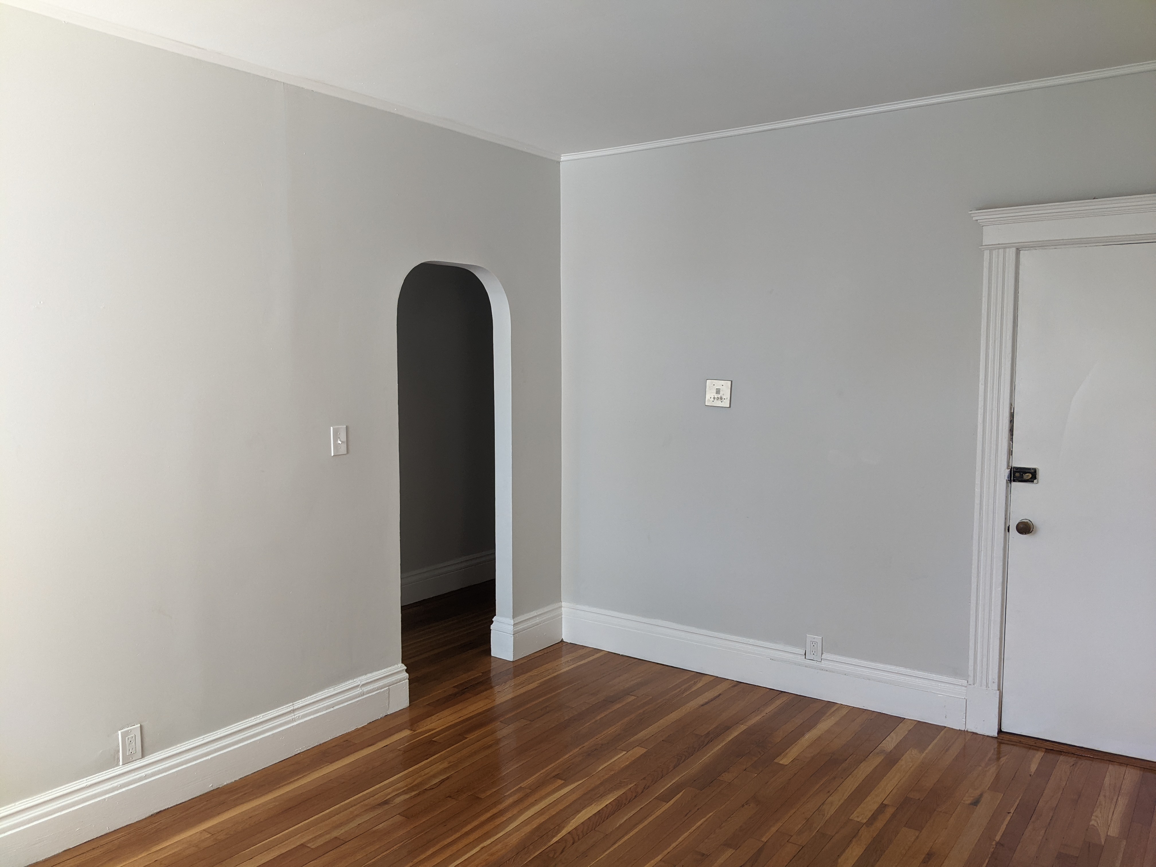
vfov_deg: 51.4
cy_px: 434
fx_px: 902
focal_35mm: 27
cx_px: 578
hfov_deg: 65.3
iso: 65
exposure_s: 1/132
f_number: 1.8
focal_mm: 4.44
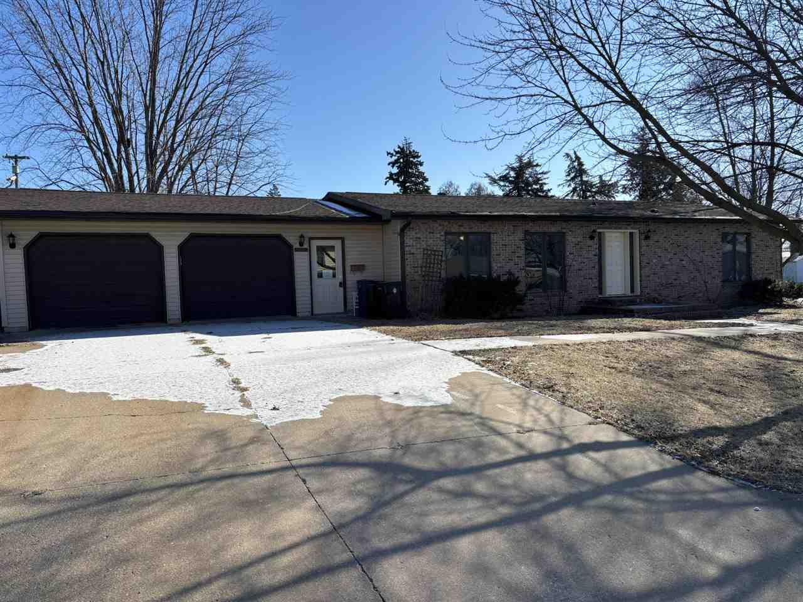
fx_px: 603
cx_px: 402
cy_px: 301
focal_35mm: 26
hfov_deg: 67.3
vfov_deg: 53.1
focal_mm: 5.96
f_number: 1.6
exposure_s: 1/3534
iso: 50
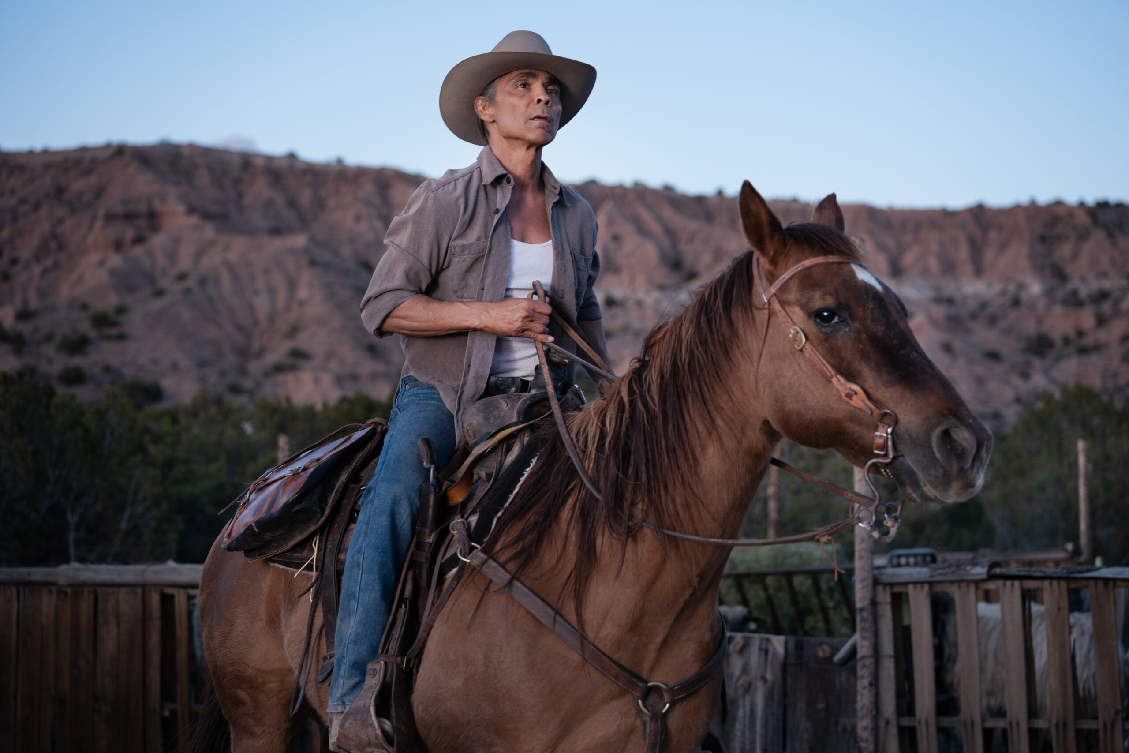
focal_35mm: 70
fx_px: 2195
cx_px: 564
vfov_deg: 19.5
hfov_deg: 28.8
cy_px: 376
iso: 800
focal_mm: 70
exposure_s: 1/320
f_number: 3.5
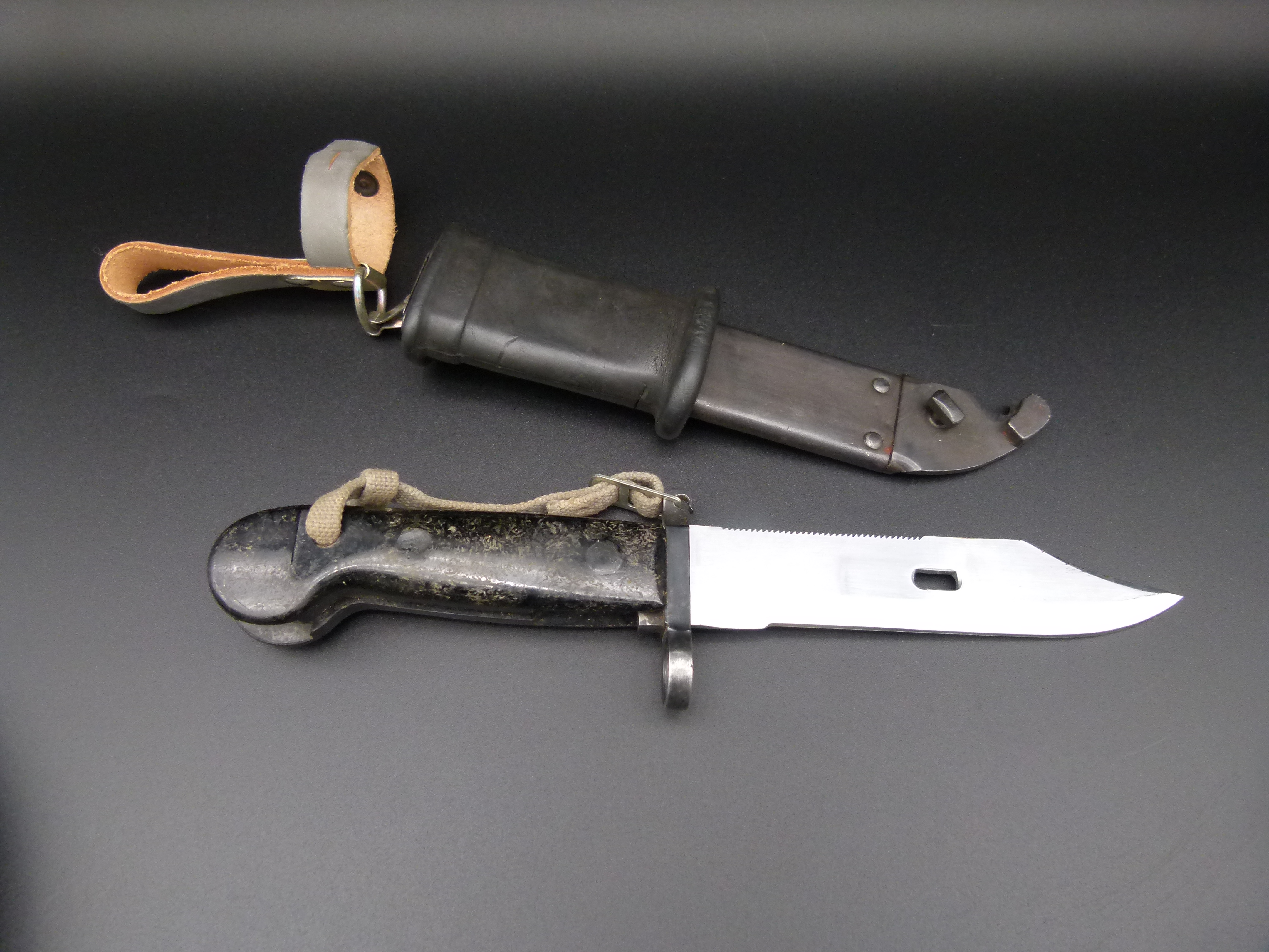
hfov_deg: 69.4
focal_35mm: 25
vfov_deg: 54.9
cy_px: 476
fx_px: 916
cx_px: 634
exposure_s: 1/60
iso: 200
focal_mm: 4.5
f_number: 2.8
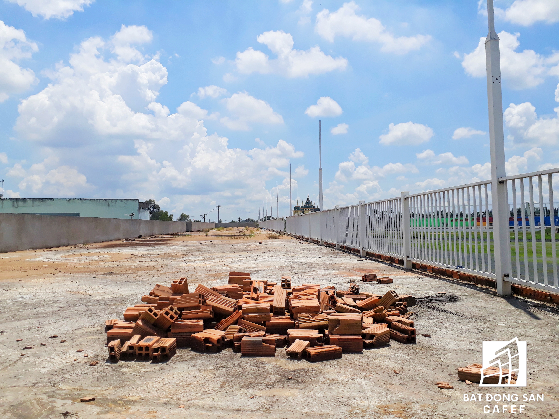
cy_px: 210
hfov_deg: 65.3
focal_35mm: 27
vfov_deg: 51.4
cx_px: 280
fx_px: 436
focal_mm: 3.6
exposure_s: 1/3125
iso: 40
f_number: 1.9
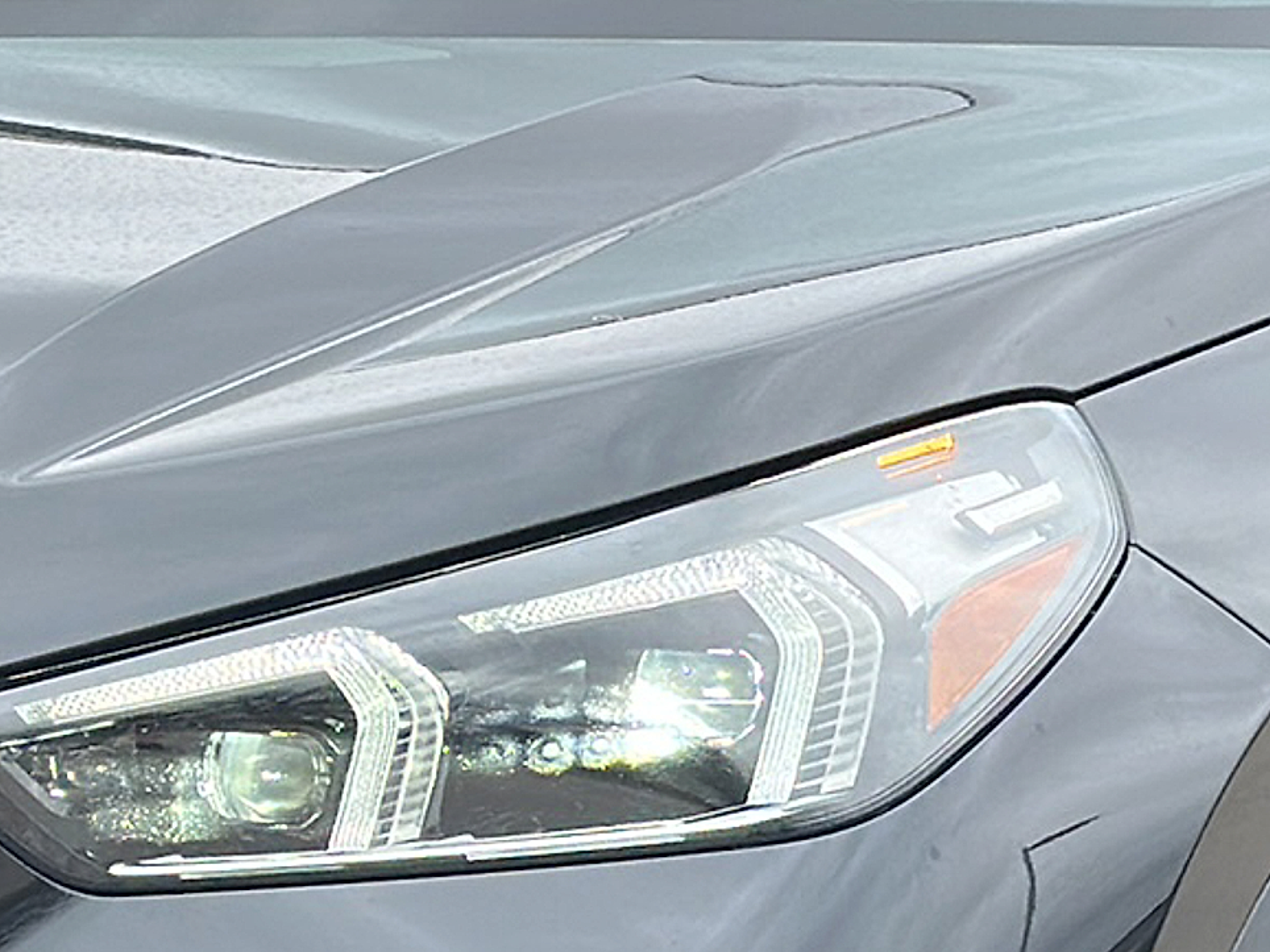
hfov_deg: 11.9
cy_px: 578
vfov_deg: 8.9
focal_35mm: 166
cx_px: 519
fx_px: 6090
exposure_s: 1/1110
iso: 64
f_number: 1.78
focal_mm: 6.86
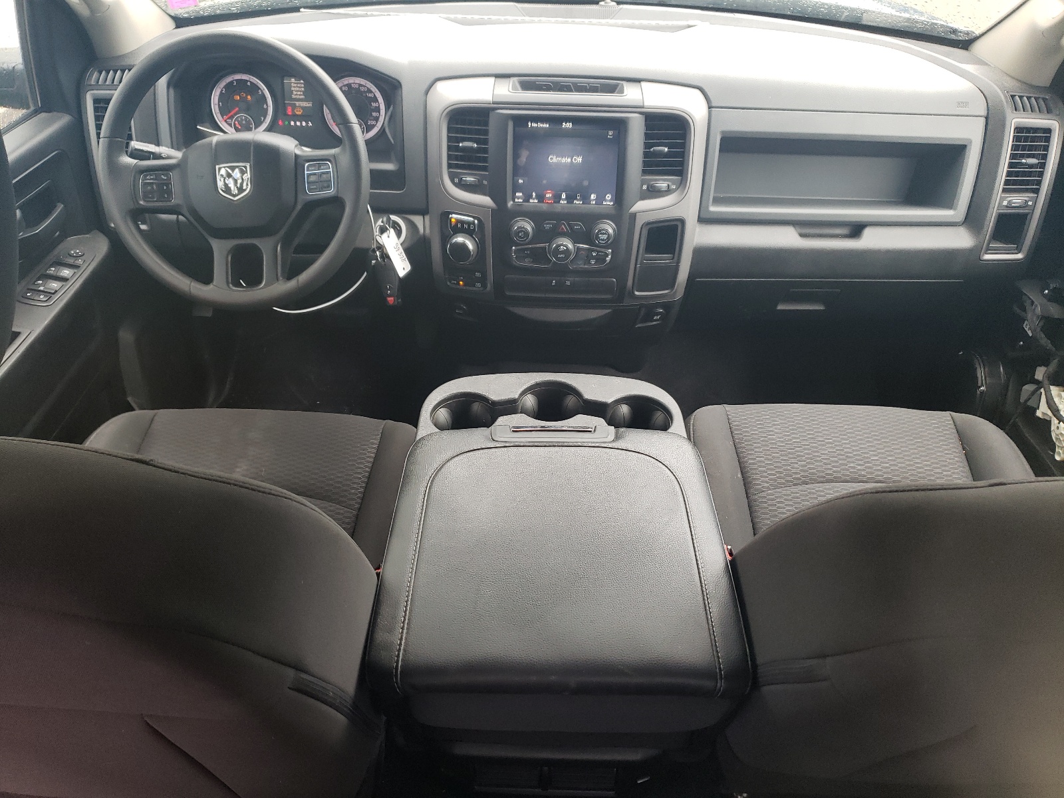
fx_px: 799
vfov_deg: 53.1
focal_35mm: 26
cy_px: 399
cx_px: 532
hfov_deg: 67.3
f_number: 1.5
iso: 90
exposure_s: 1/120
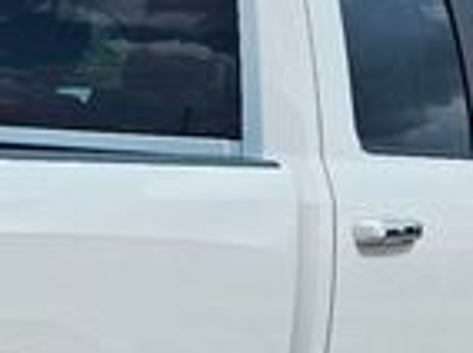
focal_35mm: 104
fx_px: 1419
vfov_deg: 13.8
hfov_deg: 16.4
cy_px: 413
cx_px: -326
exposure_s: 1/594
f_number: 1.7
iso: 12
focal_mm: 6.3
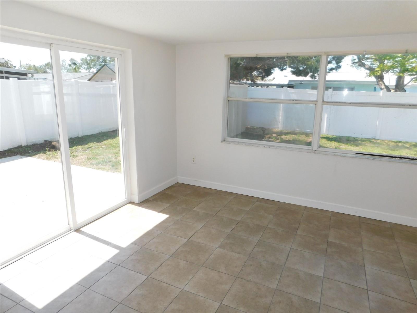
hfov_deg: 73.9
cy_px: 156
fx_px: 277
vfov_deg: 58.9
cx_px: 208
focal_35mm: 23
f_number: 3
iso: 125
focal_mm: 4
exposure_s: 1/640
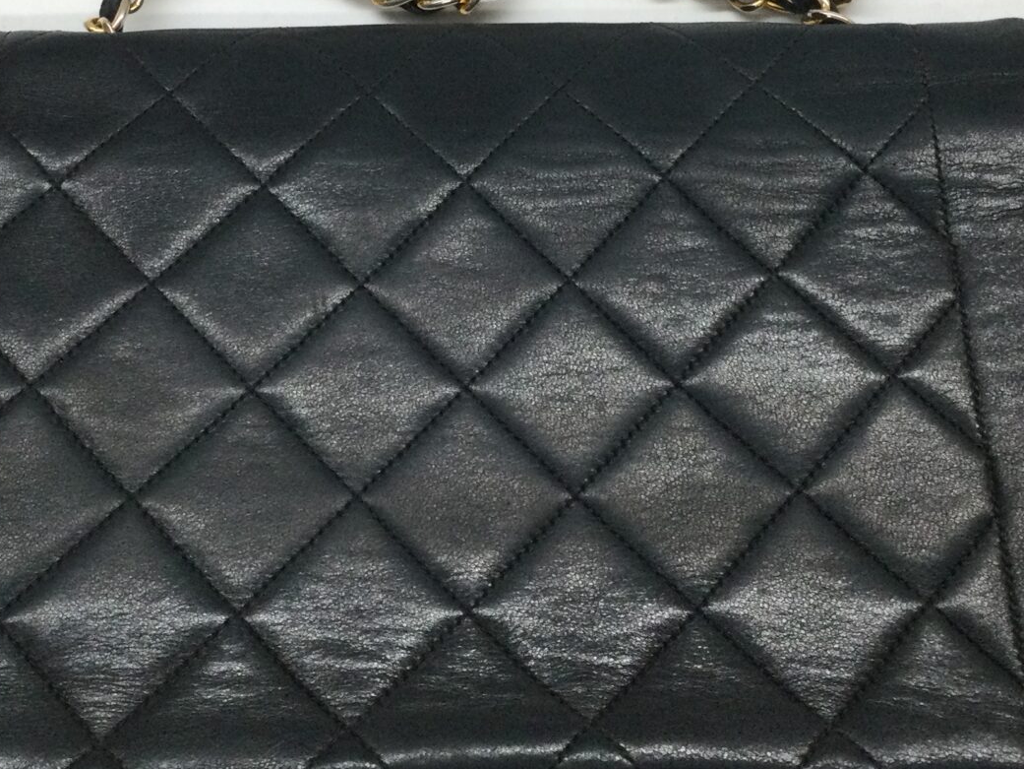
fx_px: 1805
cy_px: 178
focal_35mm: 61
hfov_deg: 31.7
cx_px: 489
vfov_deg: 23.7
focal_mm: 3.3
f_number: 2.4
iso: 50
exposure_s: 1/30
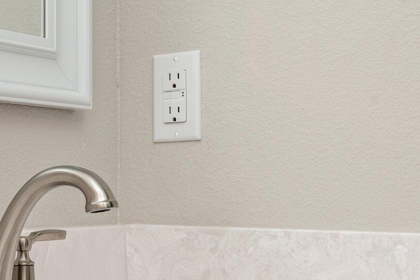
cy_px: 264
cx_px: 18
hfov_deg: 25.9
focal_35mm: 75
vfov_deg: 17.8
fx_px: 874
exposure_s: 1/60
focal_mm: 30
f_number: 9
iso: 320
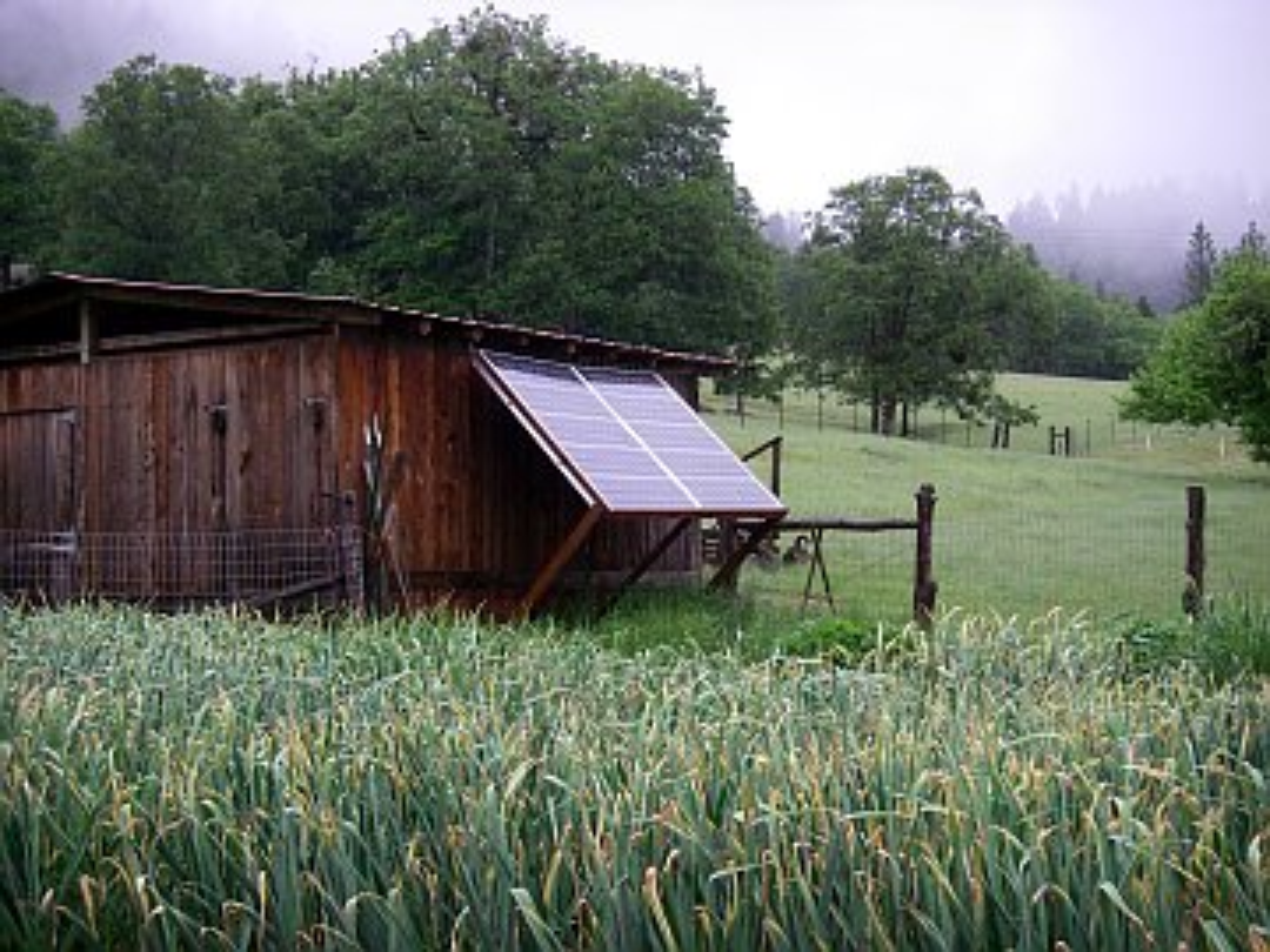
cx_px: 635
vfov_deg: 23.3
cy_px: 476
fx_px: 2311
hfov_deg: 30.7
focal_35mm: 63
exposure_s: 1/60
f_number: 3.7
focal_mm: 10.5
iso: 200
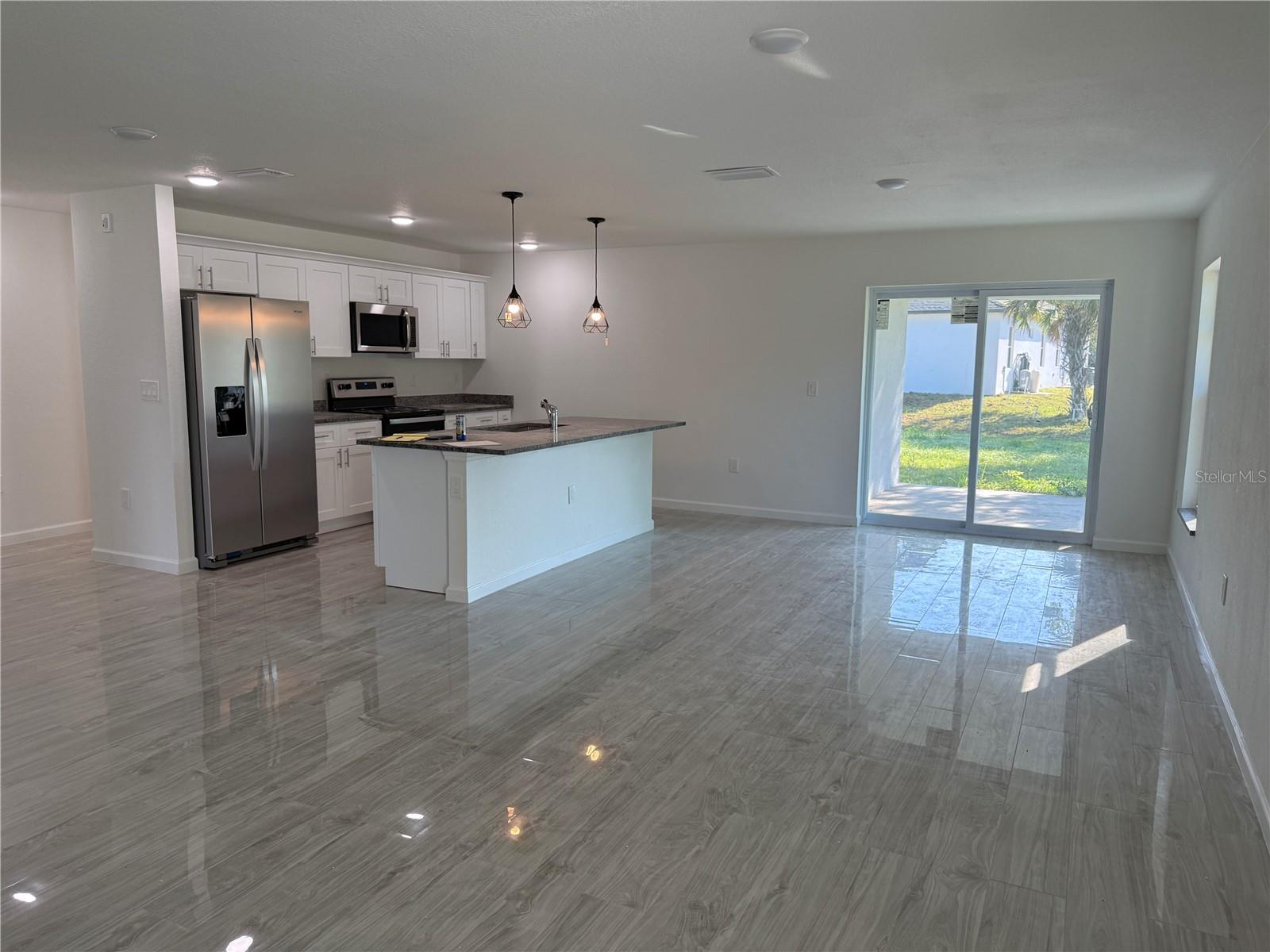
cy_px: 476
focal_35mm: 24
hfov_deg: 71.6
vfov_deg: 56.8
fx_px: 881
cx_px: 635
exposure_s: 1/240
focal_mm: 6.76
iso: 100
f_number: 1.78
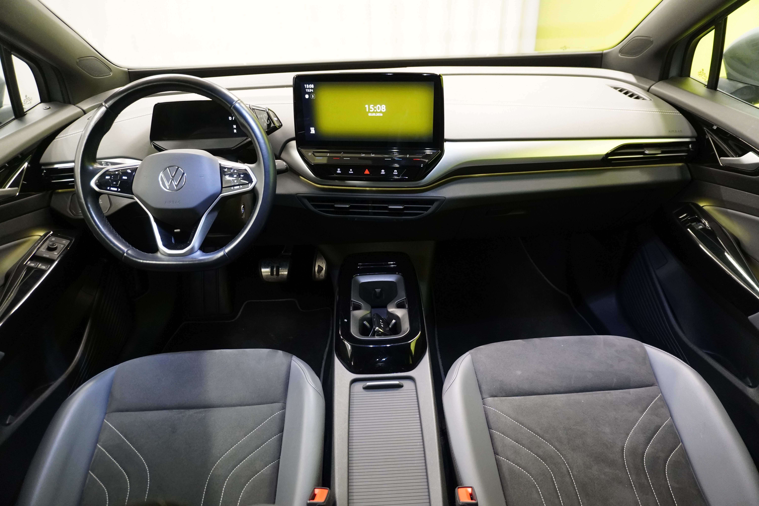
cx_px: 380
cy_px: 253
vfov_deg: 53.1
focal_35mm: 24
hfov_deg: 73.7
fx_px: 506
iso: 2000
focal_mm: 16
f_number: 3.5
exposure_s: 1/30
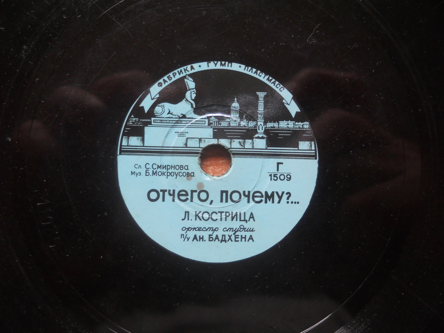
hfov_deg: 45.8
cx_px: 222
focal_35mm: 41
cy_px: 166
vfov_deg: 35.1
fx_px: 526
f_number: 3.1
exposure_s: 1/30
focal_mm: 6.72
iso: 200
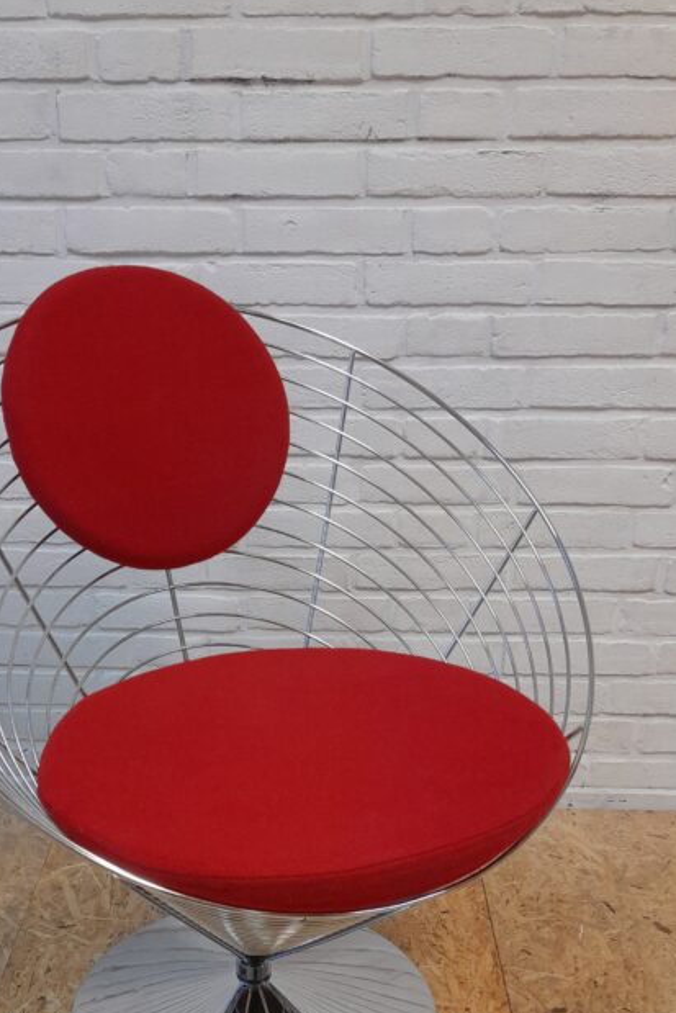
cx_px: 250
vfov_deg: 43.9
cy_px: 763
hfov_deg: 31.1
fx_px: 1210
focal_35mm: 43
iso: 200
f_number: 2
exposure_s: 1/50
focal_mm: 4.6
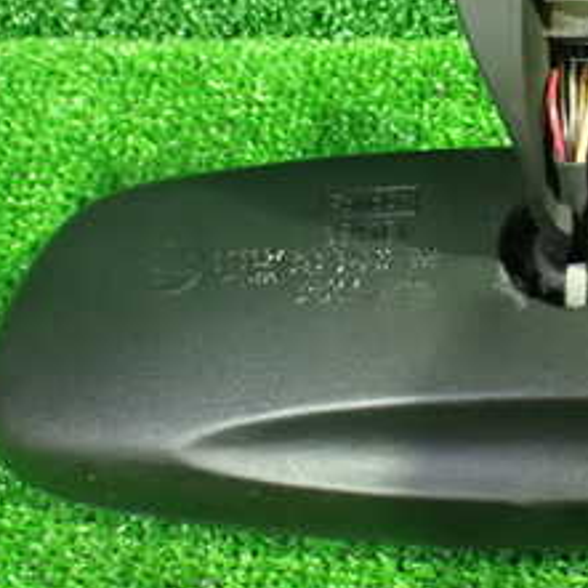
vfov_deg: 23.9
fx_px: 1384
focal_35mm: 72
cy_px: 186
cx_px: 553
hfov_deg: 23.2
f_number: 2.3
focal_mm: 5.4
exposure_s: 1/30
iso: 1600
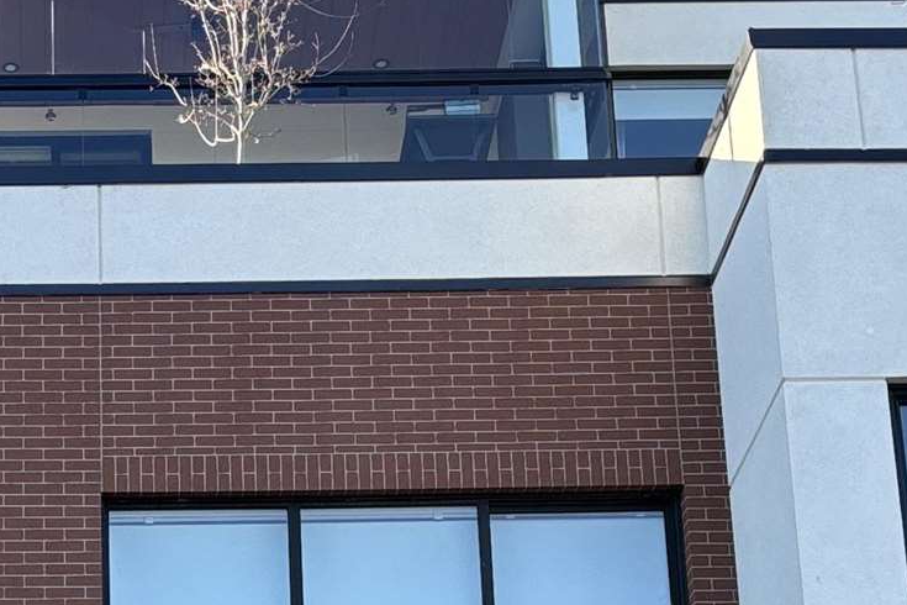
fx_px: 2847
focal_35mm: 113
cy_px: 884
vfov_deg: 11.6
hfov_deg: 17.7
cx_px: 35
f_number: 1.6
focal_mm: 5.96
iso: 50
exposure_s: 1/622
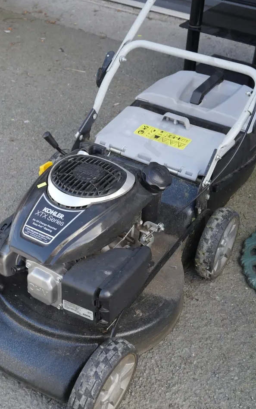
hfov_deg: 26.8
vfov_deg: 41.8
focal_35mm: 48
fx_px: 536
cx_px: 104
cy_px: 214
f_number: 5
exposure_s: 1/60
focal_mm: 21
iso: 200
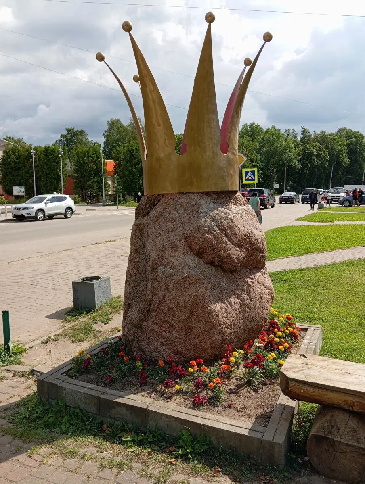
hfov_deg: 49.9
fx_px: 393
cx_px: 182
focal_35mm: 28
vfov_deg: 63.4
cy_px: 242
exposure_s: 1/669
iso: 55
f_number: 1.8
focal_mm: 4.22
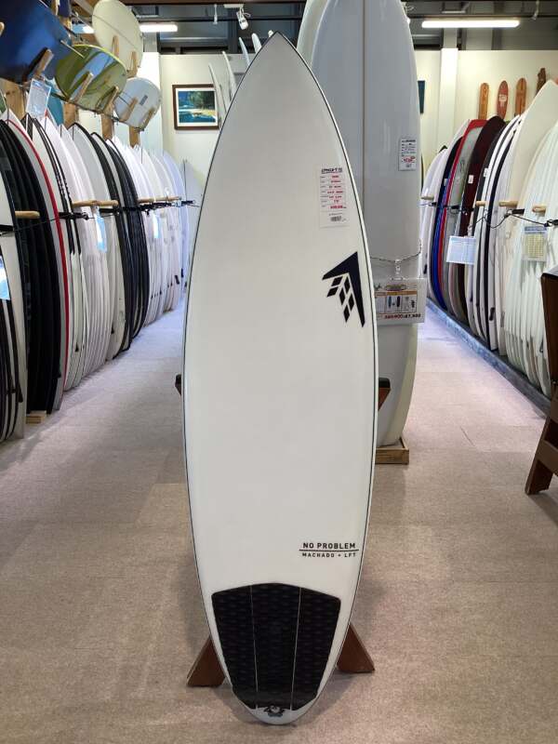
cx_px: 279
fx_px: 666
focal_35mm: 31
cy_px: 372
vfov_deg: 58.4
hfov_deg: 45.4
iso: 50
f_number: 2.4
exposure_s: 1/50
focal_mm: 3.3
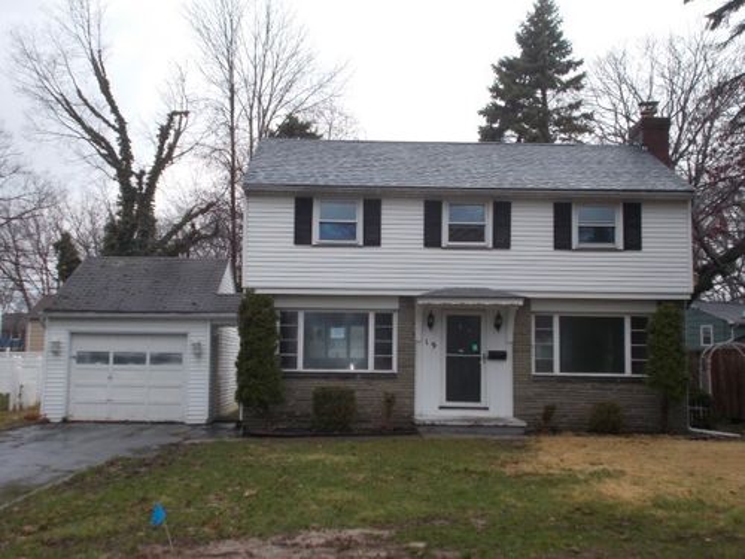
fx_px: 947
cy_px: 280
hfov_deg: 42.9
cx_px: 372
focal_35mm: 44
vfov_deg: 32.9
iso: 80
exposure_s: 1/100
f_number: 4.2
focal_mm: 7.9
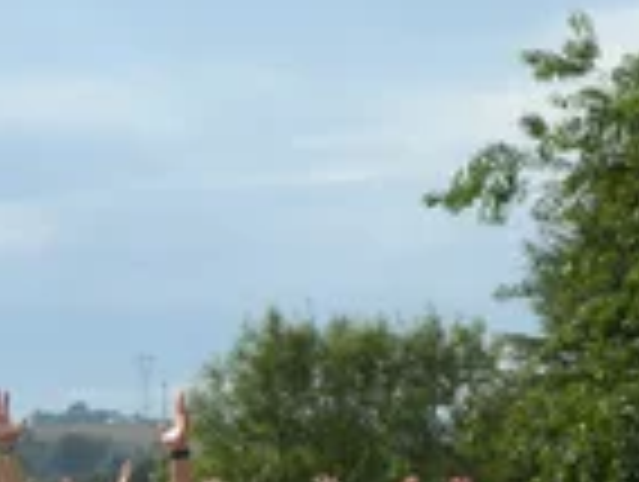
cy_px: 511
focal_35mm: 165
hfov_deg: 11.6
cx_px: 824
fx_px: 3051
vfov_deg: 9.0
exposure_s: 1/800
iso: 80
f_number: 3.6
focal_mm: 8.4
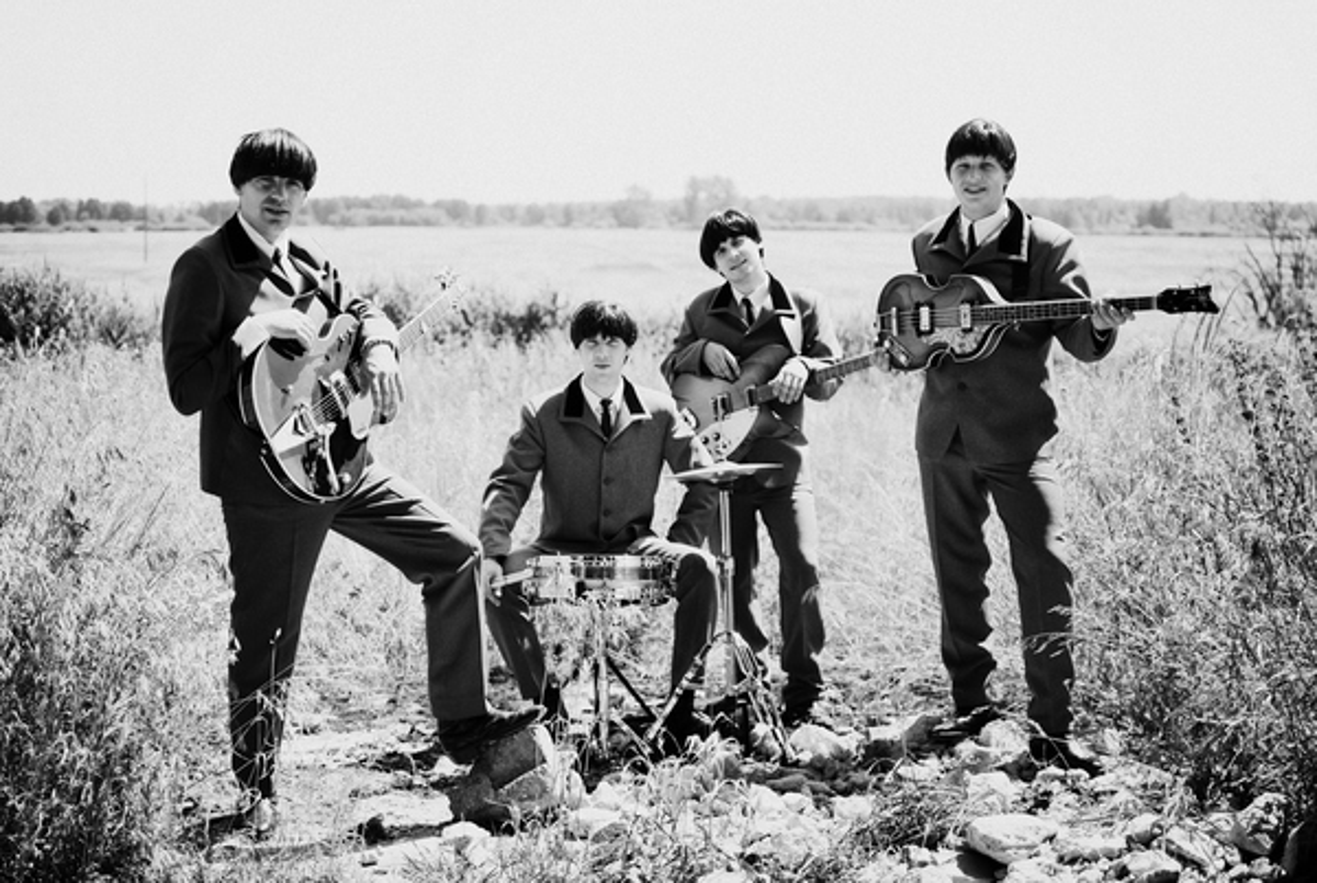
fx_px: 1923
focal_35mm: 52
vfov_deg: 25.8
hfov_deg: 37.8
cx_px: 658
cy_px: 442
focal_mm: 35
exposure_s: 1/3000
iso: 100
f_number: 1.8
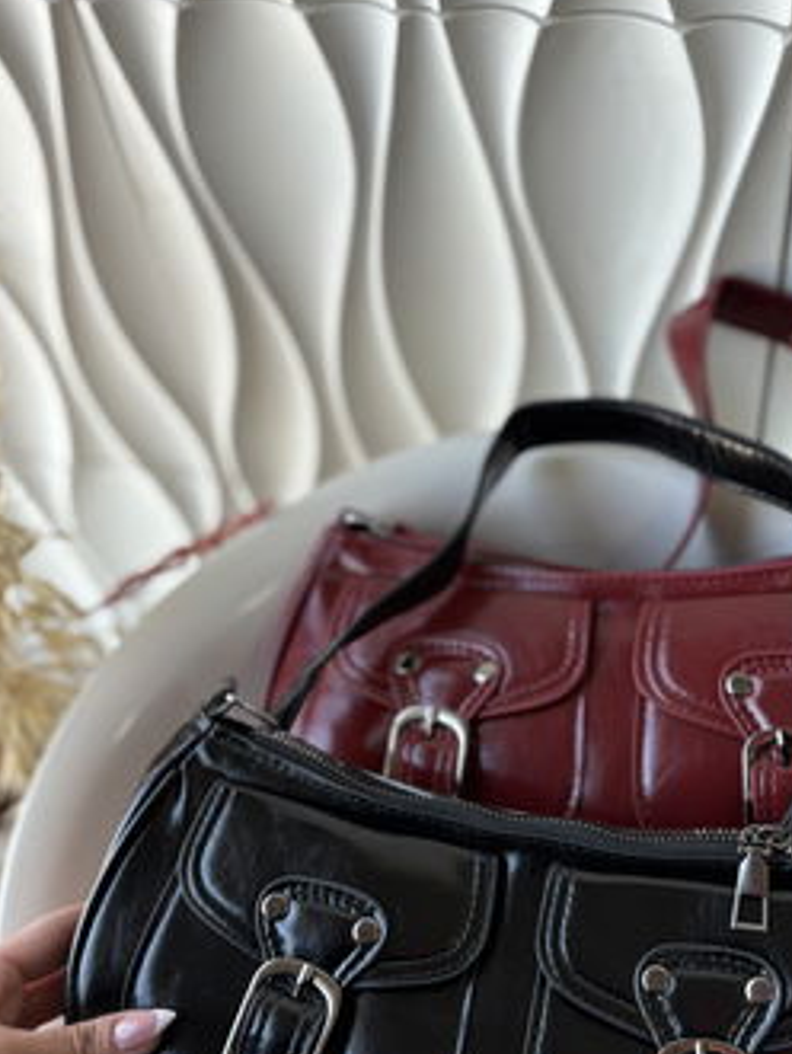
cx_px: 508
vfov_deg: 44.7
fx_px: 1280
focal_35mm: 42
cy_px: 497
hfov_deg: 34.2
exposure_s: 1/100
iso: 80
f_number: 1.6
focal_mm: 5.96
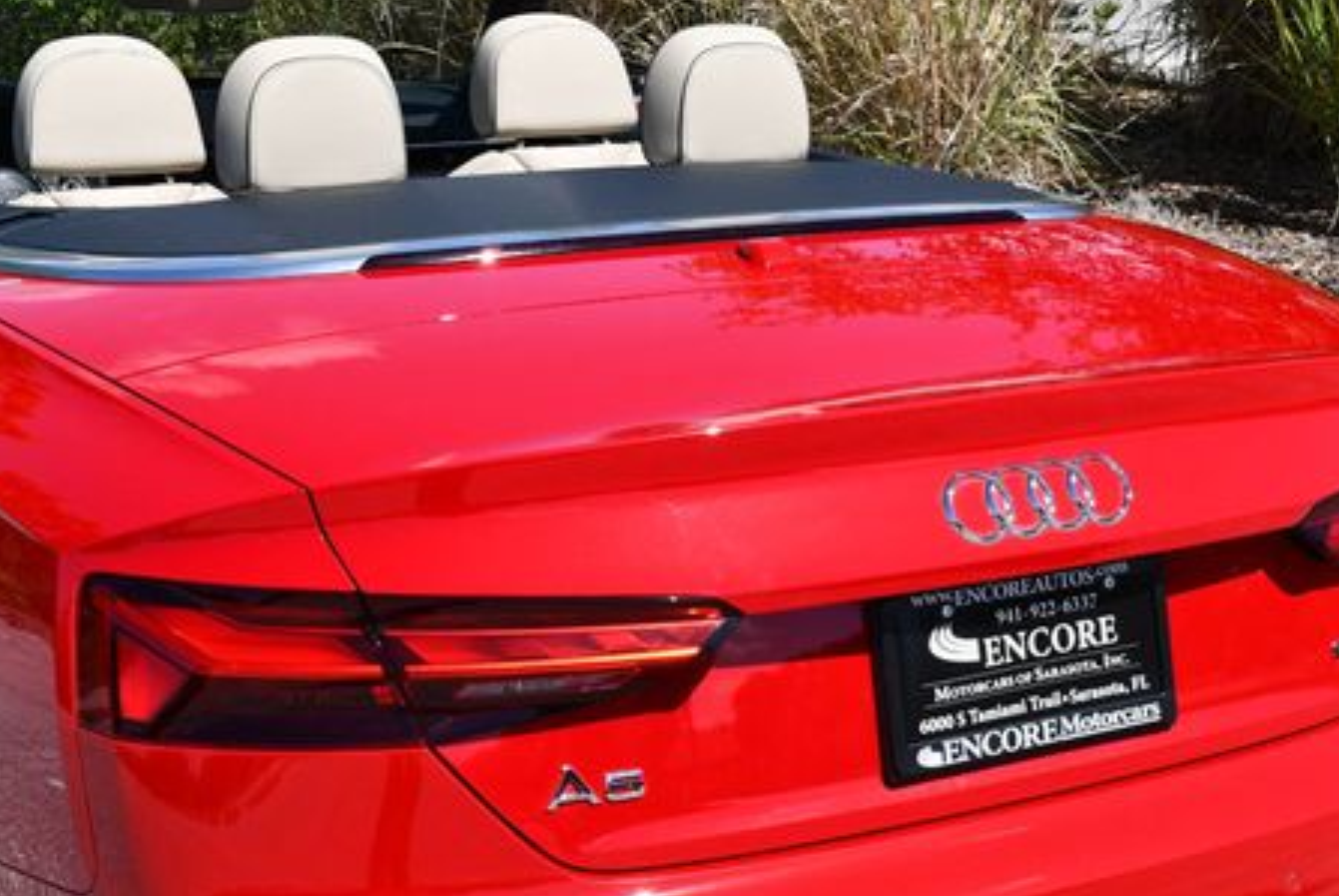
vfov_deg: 21.6
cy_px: 584
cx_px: 884
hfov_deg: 31.6
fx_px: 2345
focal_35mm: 63
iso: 100
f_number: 8
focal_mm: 22
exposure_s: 1/250
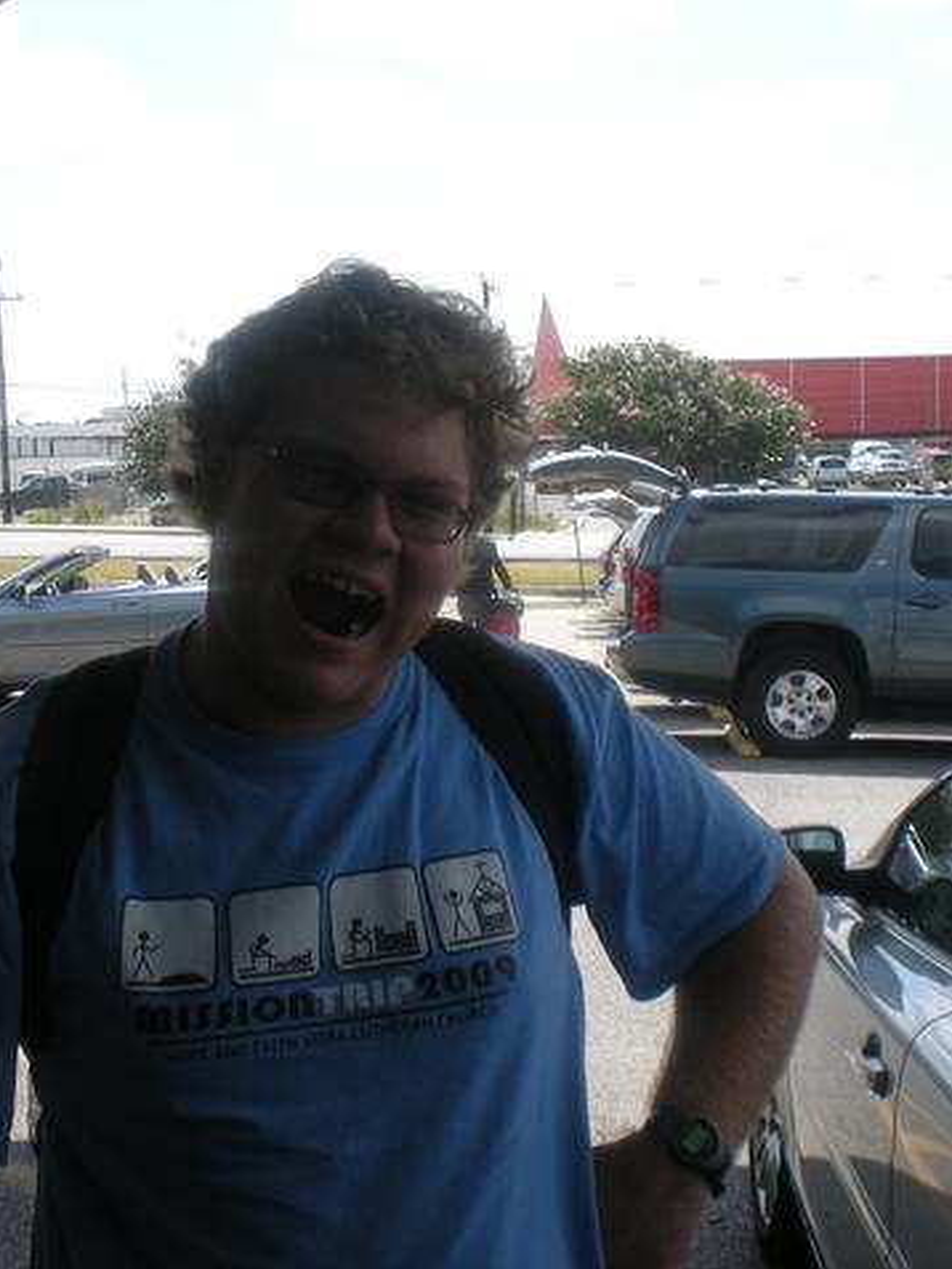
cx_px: 316
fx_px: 2163
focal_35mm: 59
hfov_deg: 24.7
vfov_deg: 32.7
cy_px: 633
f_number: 4.9
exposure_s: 1/255
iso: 64
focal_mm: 7.4
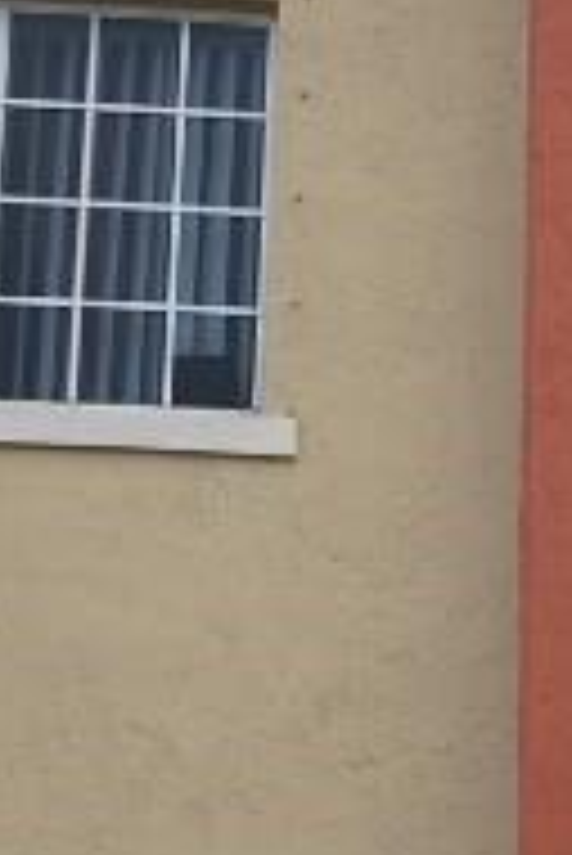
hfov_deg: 13.2
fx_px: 2403
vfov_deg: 19.9
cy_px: 742
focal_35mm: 101
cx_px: 678
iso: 100
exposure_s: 1/100
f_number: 7.1
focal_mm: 16
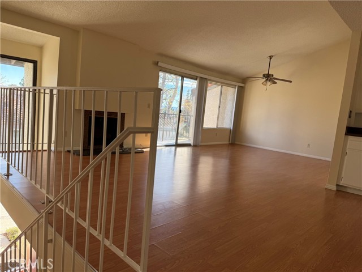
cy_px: 136
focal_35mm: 24
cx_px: 181
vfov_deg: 56.8
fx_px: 251
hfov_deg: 71.6
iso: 80
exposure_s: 1/361
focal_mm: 6.76
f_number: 1.78
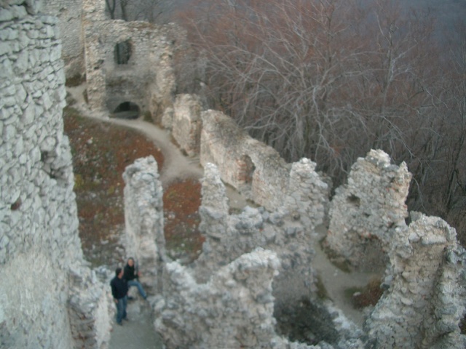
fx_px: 471
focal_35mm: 35
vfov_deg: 40.7
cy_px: 174
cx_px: 233
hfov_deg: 52.6
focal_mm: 5.8
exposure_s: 1/80
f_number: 2.6
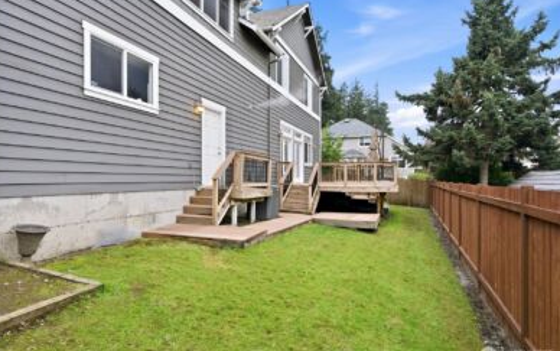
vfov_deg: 57.3
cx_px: 274
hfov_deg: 82.2
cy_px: 176
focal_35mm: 21
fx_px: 321
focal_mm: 20
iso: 400
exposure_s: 1/15
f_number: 9
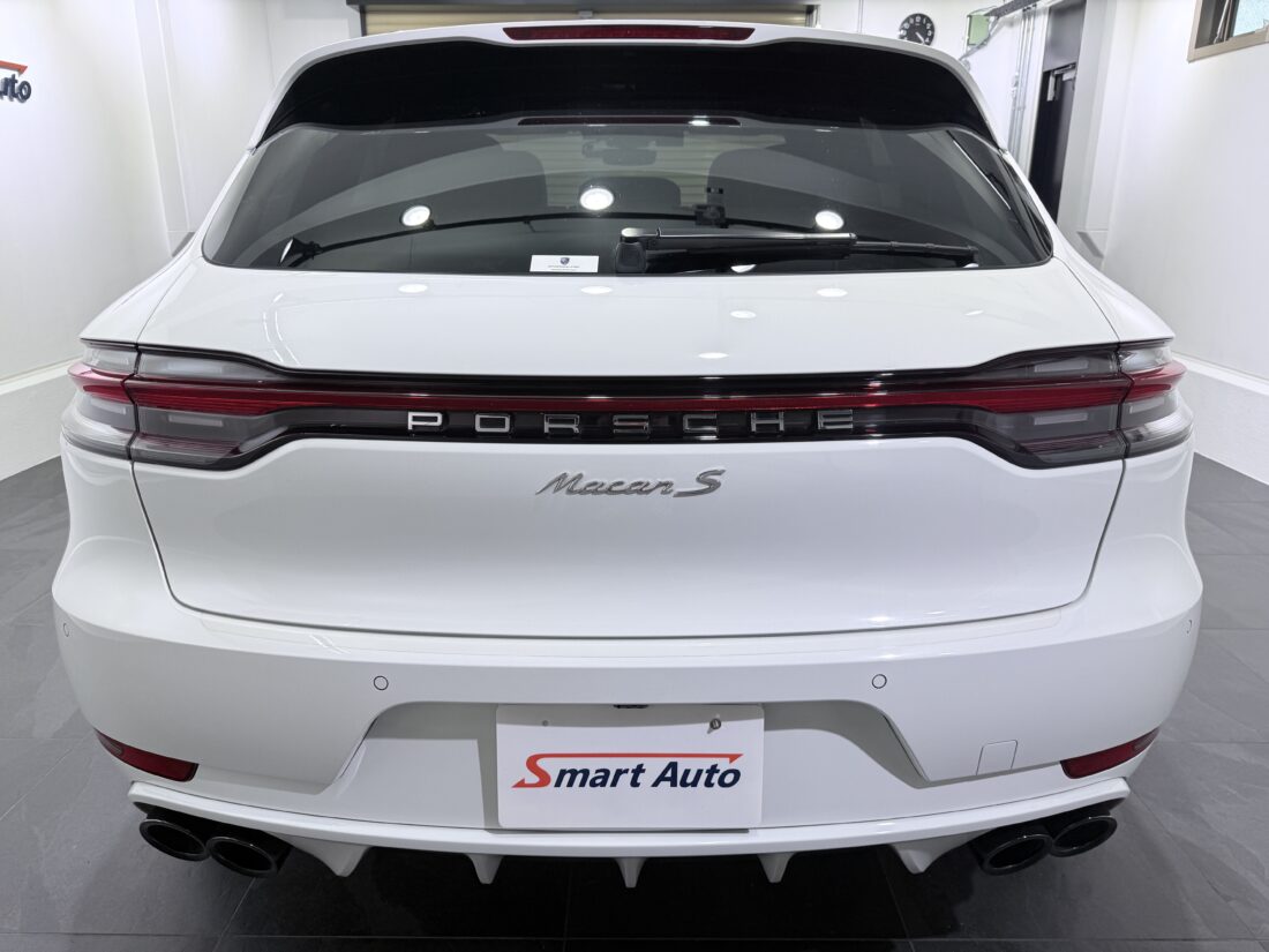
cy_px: 476
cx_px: 634
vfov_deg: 56.8
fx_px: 880
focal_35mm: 24
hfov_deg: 71.6
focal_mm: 6.76
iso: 64
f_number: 1.78
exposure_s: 1/100
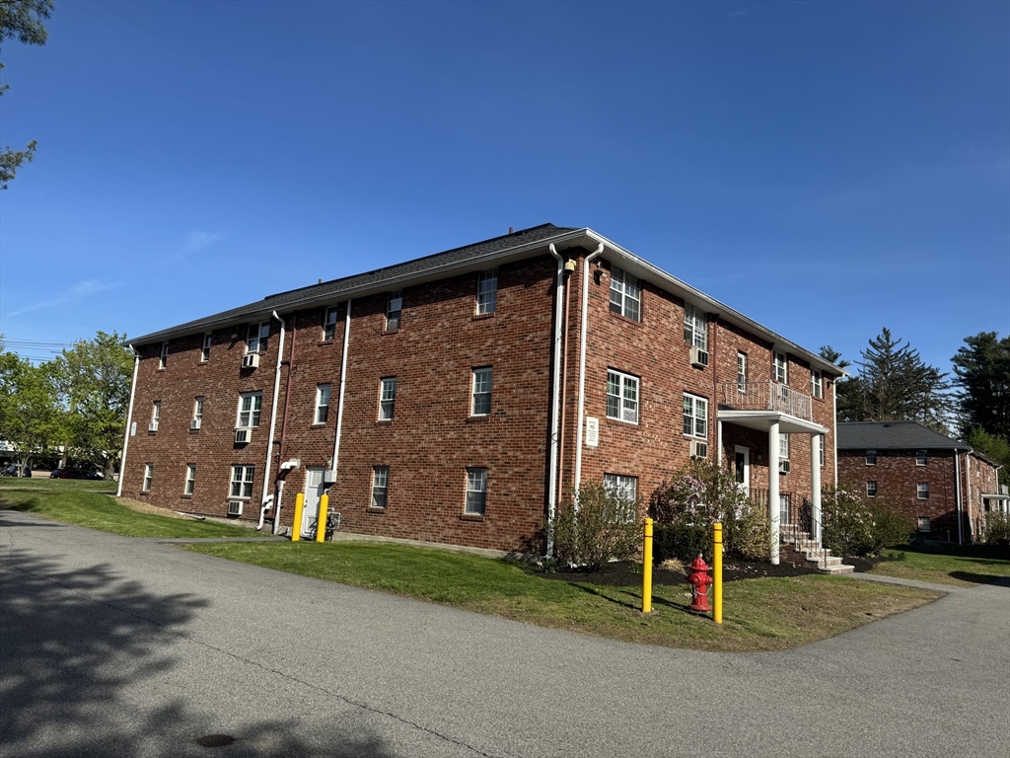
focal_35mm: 24
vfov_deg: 56.8
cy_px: 379
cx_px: 505
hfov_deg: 71.6
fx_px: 700
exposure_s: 1/4049
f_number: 1.78
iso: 80
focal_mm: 6.76
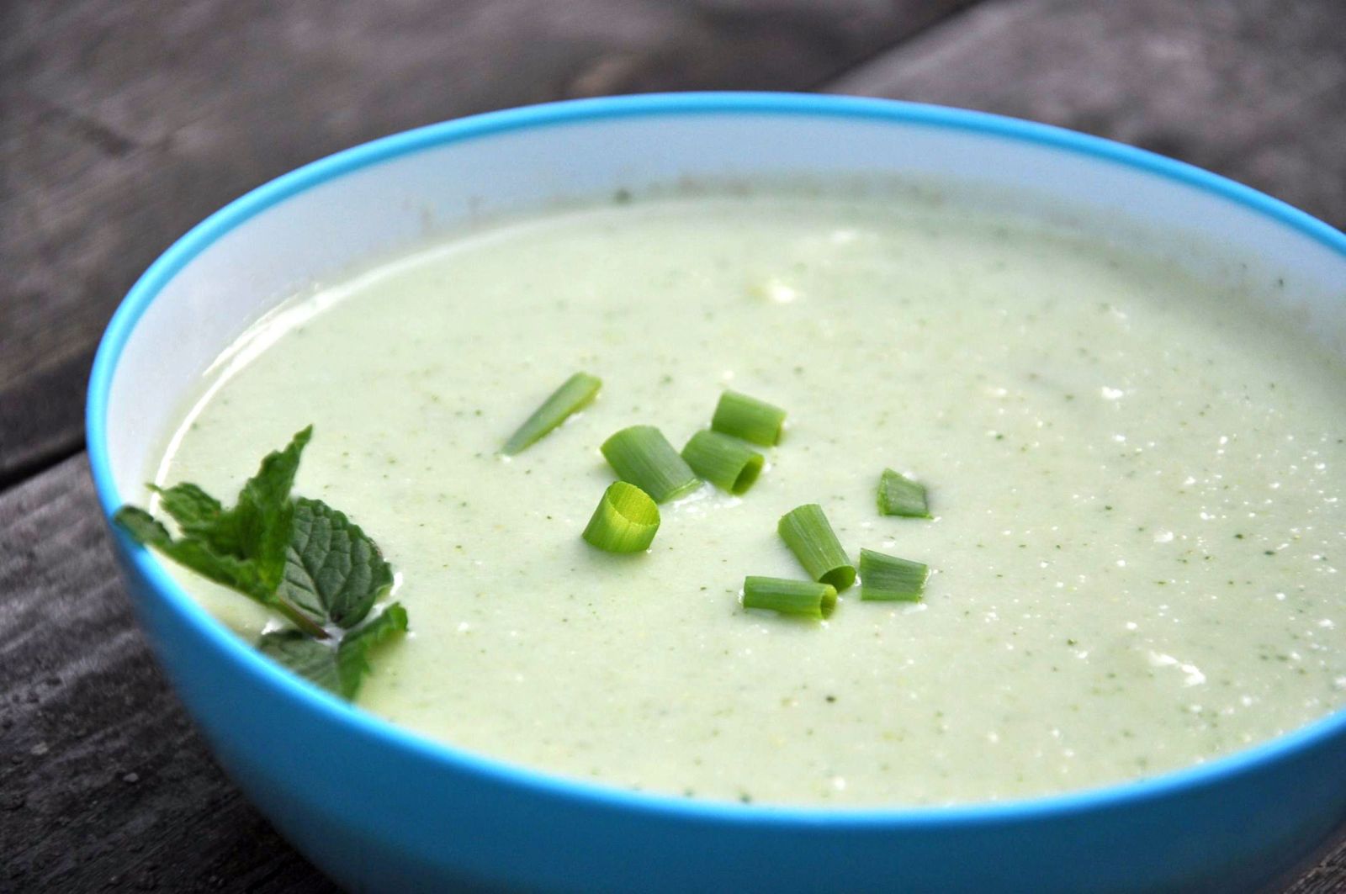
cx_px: 673
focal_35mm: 158
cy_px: 447
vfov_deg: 8.7
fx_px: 5882
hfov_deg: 13.1
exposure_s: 1/80
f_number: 5.6
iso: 400
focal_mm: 105
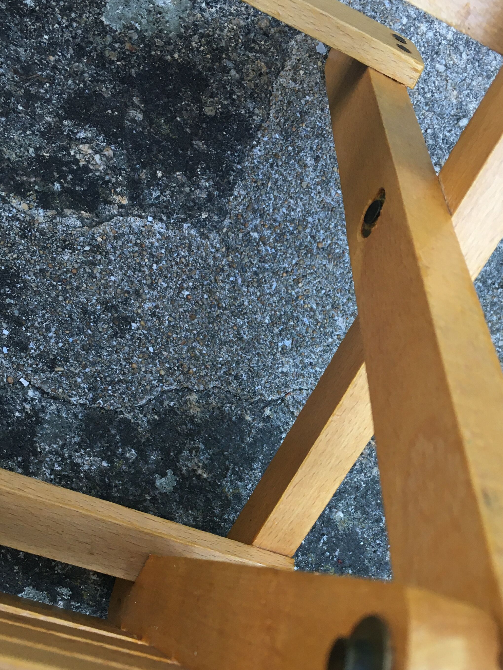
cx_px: 310
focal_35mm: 43
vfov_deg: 43.2
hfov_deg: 33.5
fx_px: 833
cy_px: 455
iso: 80
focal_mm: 4.15
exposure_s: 1/33
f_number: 2.2
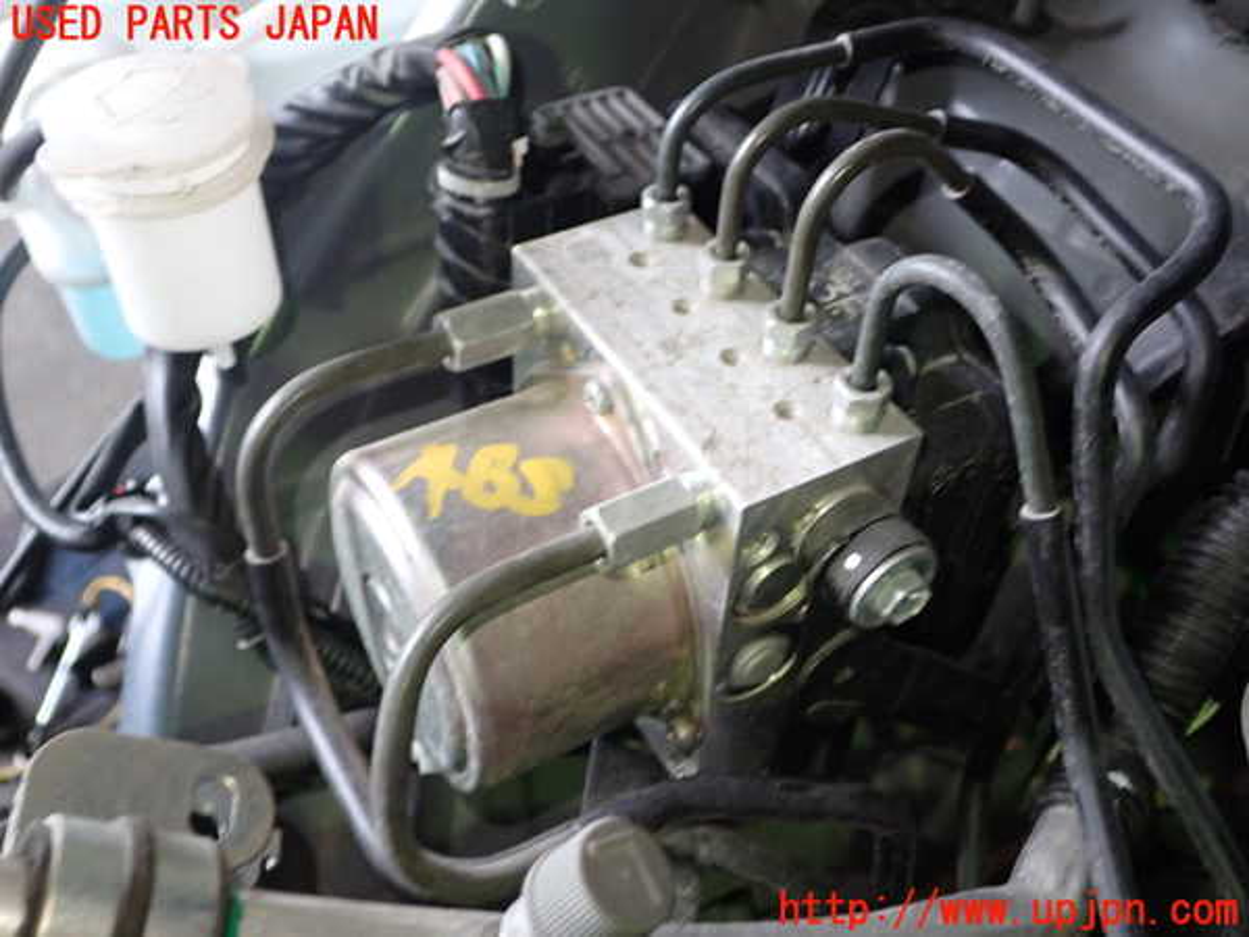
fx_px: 1299
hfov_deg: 51.4
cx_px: 624
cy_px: 468
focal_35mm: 36
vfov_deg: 39.7
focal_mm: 6.37
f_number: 2.5
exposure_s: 1/40
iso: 250
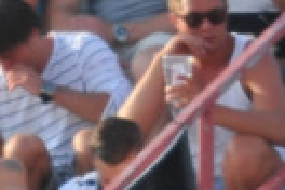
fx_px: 15151
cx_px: 89
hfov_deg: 1.1
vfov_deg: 0.7
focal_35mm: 1914
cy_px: 452
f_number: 4
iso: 400
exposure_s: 1/1250
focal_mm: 280
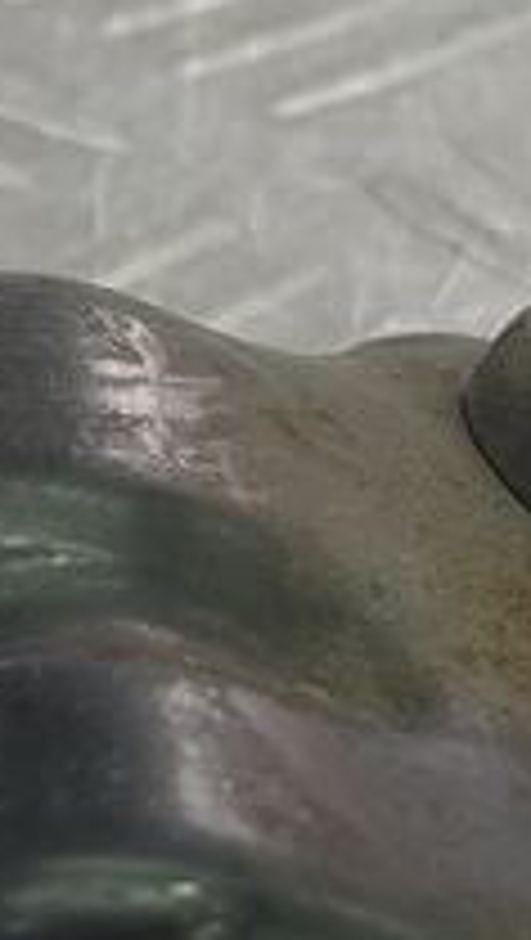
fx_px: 3594
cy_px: 949
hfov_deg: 8.4
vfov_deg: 14.7
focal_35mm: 144
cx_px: 40
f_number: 1.6
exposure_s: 1/50
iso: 121
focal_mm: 4.11
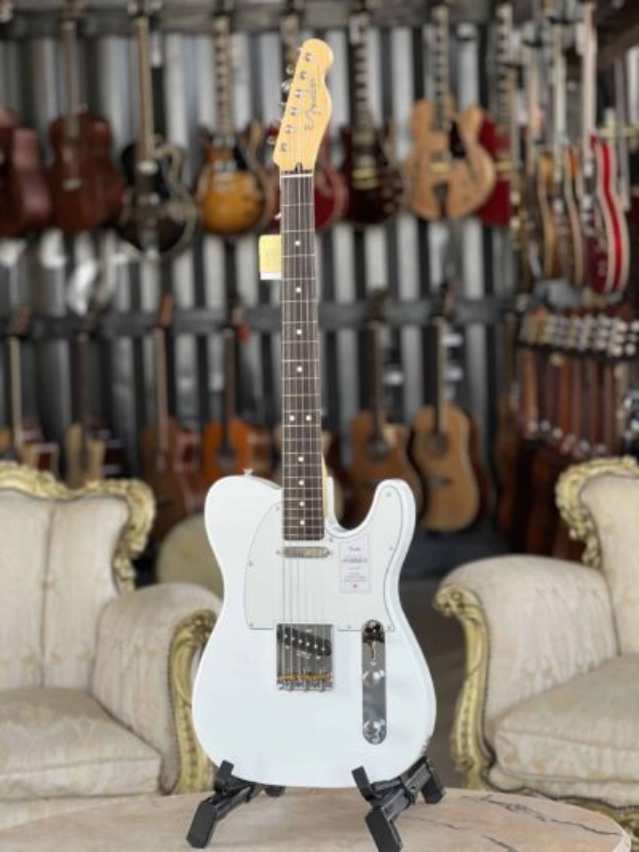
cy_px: 426
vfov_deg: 25.3
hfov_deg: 19.1
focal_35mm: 77
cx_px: 320
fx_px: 1894
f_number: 2.8
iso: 64
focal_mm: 9
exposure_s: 1/121
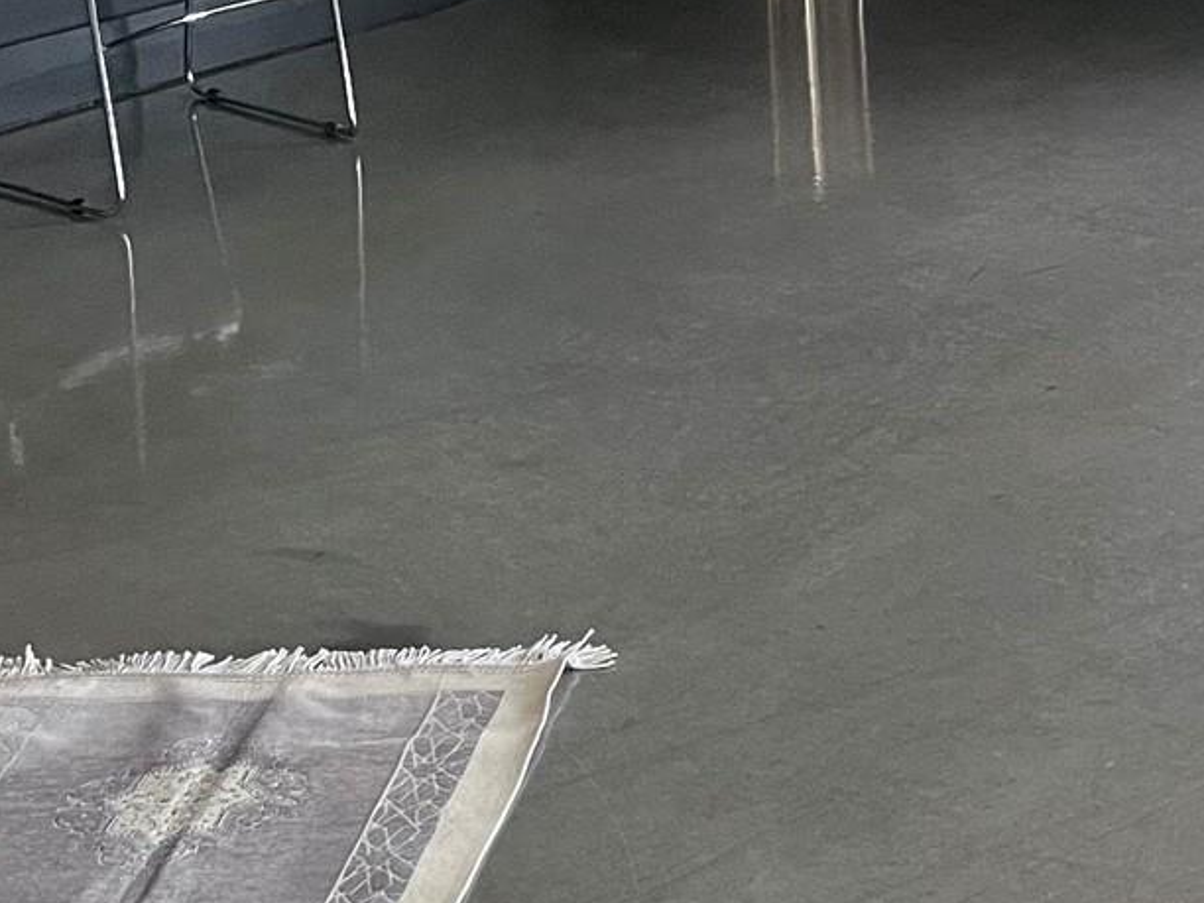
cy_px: -207
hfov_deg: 21.2
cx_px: 1363
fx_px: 3026
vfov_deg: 16.2
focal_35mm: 87
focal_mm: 5.1
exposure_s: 1/60
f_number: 1.6
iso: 250
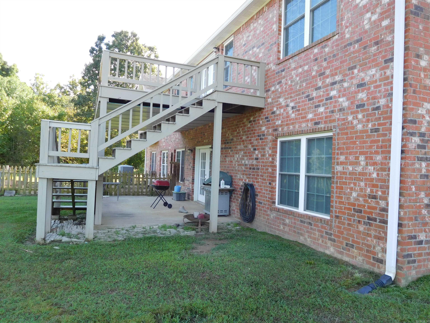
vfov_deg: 54.9
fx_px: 311
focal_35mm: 25
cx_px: 215
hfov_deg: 69.4
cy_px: 162
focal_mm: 4.5
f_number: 3.4
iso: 125
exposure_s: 1/160
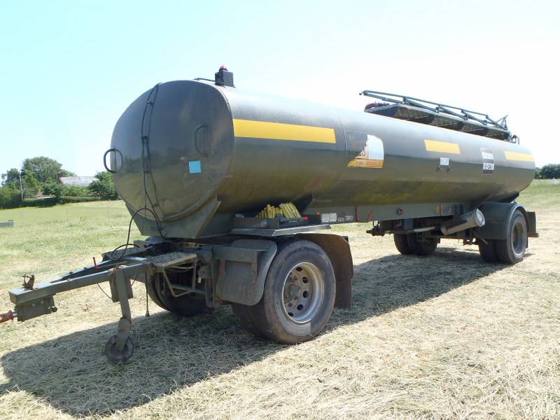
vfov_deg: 49.7
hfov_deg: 63.4
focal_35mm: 28
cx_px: 280
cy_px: 210
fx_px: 453
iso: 80
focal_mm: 5
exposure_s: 1/200
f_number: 4.5
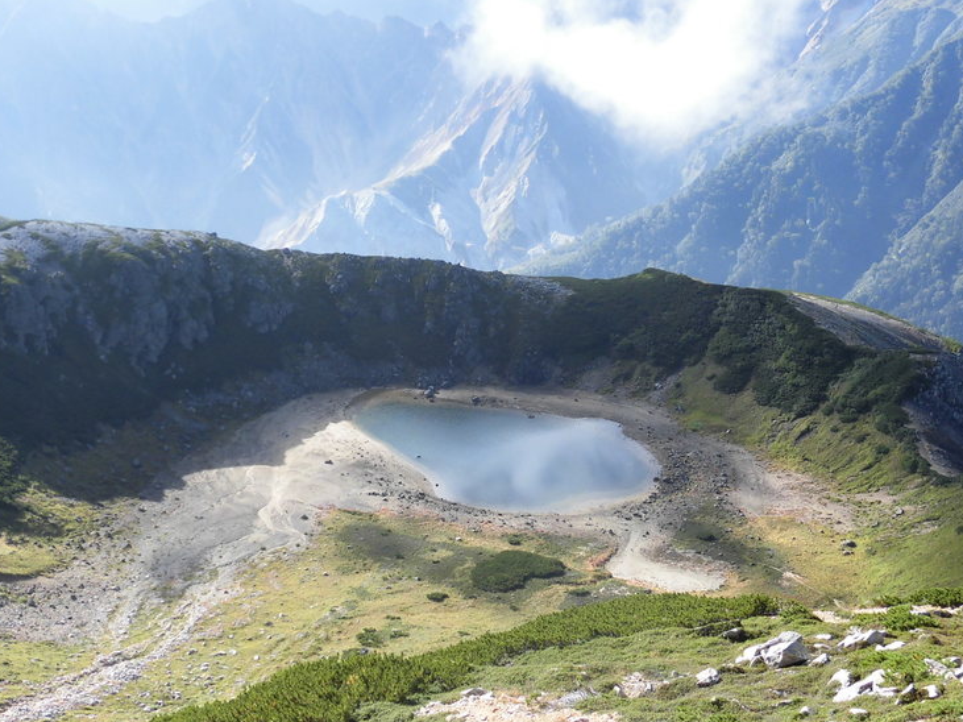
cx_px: 451
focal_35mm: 52
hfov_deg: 36.8
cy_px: 375
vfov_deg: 28.0
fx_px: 1446
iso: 100
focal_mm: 6.77
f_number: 3.7
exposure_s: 1/400
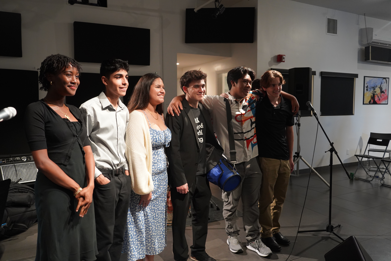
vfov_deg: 46.4
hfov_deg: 65.5
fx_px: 304
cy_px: 130
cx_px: 196
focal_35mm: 28
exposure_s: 1/60
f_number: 4
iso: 3200
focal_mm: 28
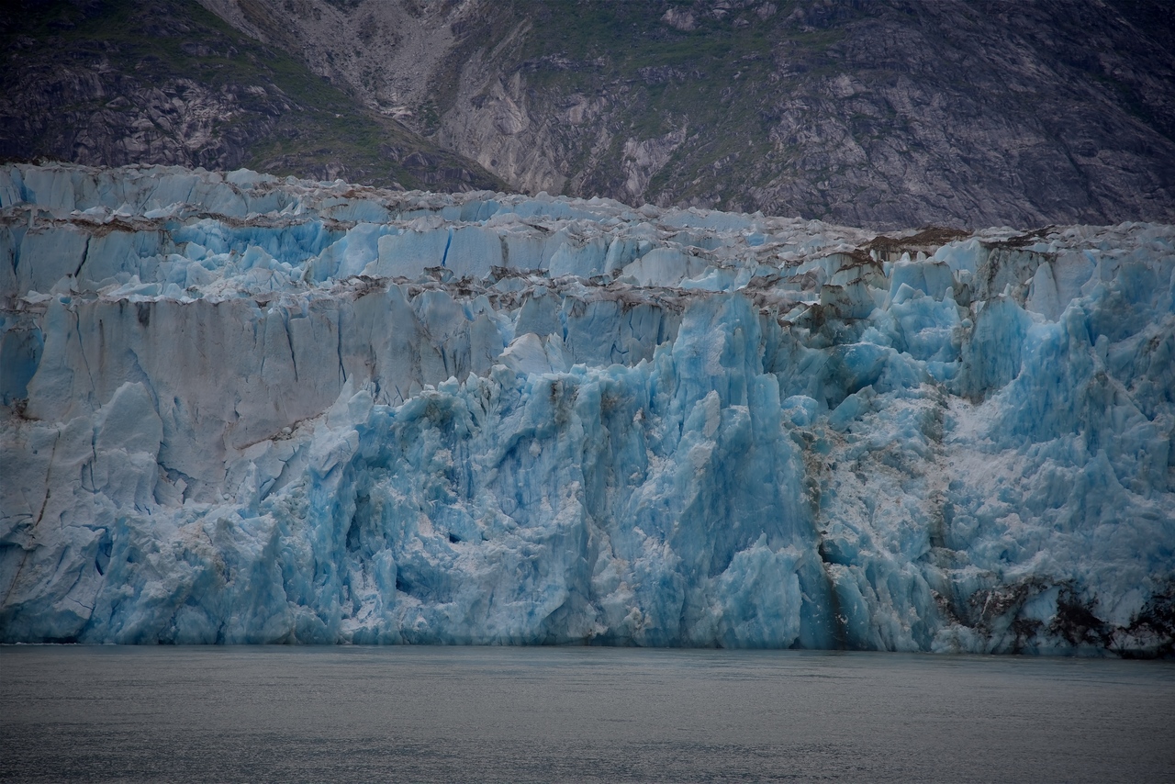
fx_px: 3917
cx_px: 588
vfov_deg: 11.4
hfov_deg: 17.1
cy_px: 392
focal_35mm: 120
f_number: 4
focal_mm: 120
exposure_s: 1/250
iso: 110
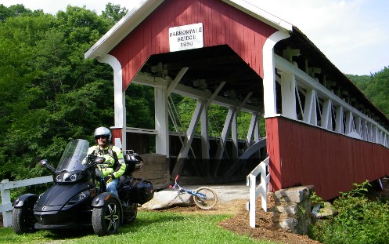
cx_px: 195
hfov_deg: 41.8
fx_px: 509
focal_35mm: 48
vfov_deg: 26.8
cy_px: 146
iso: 80
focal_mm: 8.1
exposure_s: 1/400
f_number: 3.9
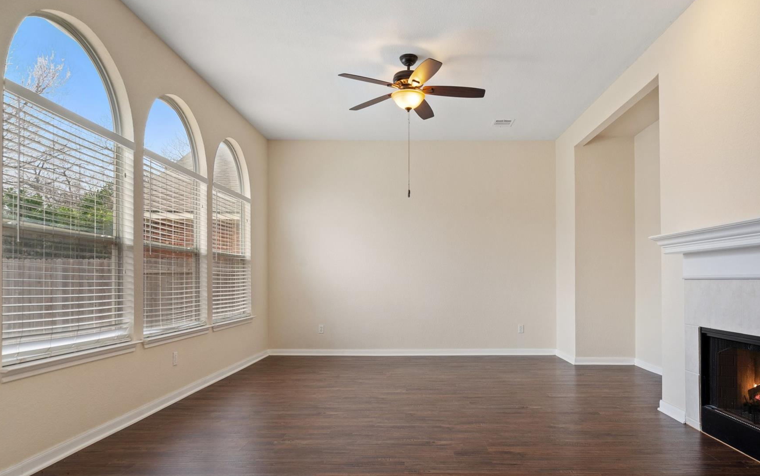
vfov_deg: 52.8
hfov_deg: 77.0
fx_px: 476
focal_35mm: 23
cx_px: 411
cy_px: 274
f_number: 9
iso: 250
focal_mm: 19
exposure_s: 1/3
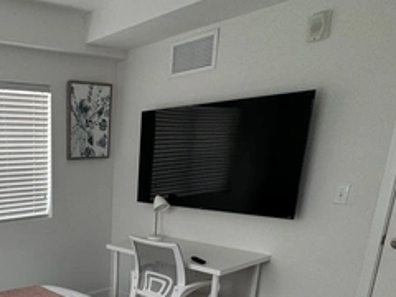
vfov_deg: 37.6
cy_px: 276
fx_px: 400
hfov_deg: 46.9
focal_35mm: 35
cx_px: 33
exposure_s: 1/99
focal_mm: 2.22
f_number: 2.2
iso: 80
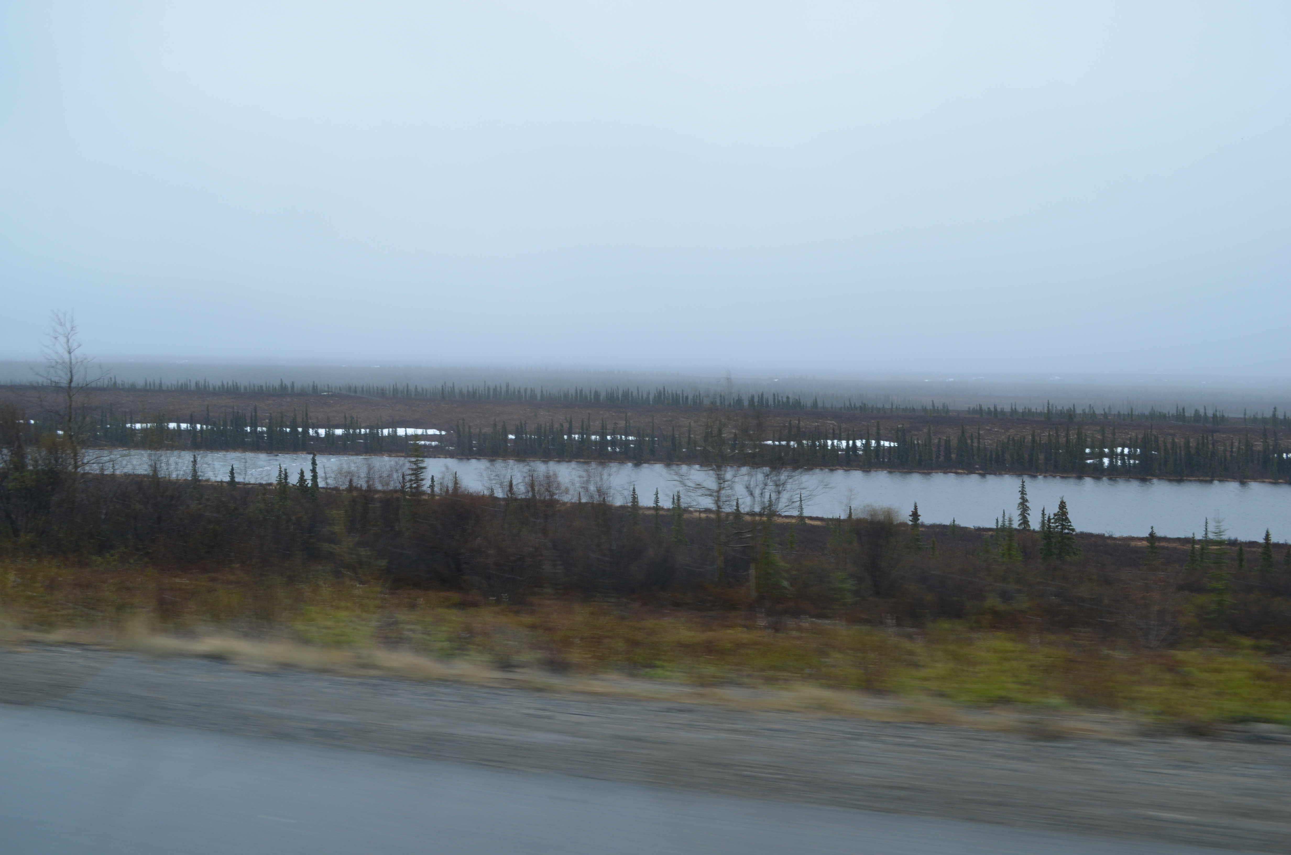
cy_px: 428
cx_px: 646
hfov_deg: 53.2
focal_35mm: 36
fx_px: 1288
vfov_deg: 36.7
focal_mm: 24
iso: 200
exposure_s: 1/200
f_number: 7.1
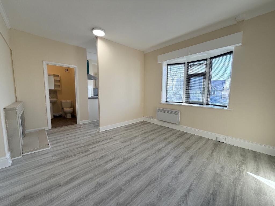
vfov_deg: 85.7
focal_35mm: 14
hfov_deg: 102.1
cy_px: 103
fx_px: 111
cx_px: 138
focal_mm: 2.22
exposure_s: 1/100
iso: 50
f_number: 2.2
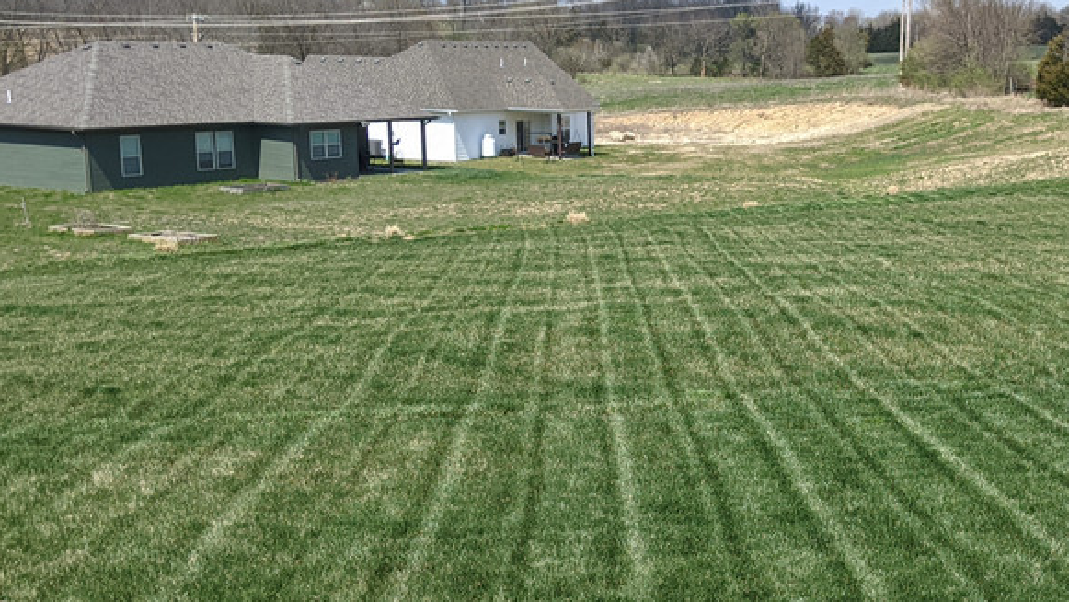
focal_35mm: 54
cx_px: 845
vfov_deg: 22.1
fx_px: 1531
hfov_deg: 37.2
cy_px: 407
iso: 65
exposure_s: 1/1805
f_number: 1.8
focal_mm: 4.44
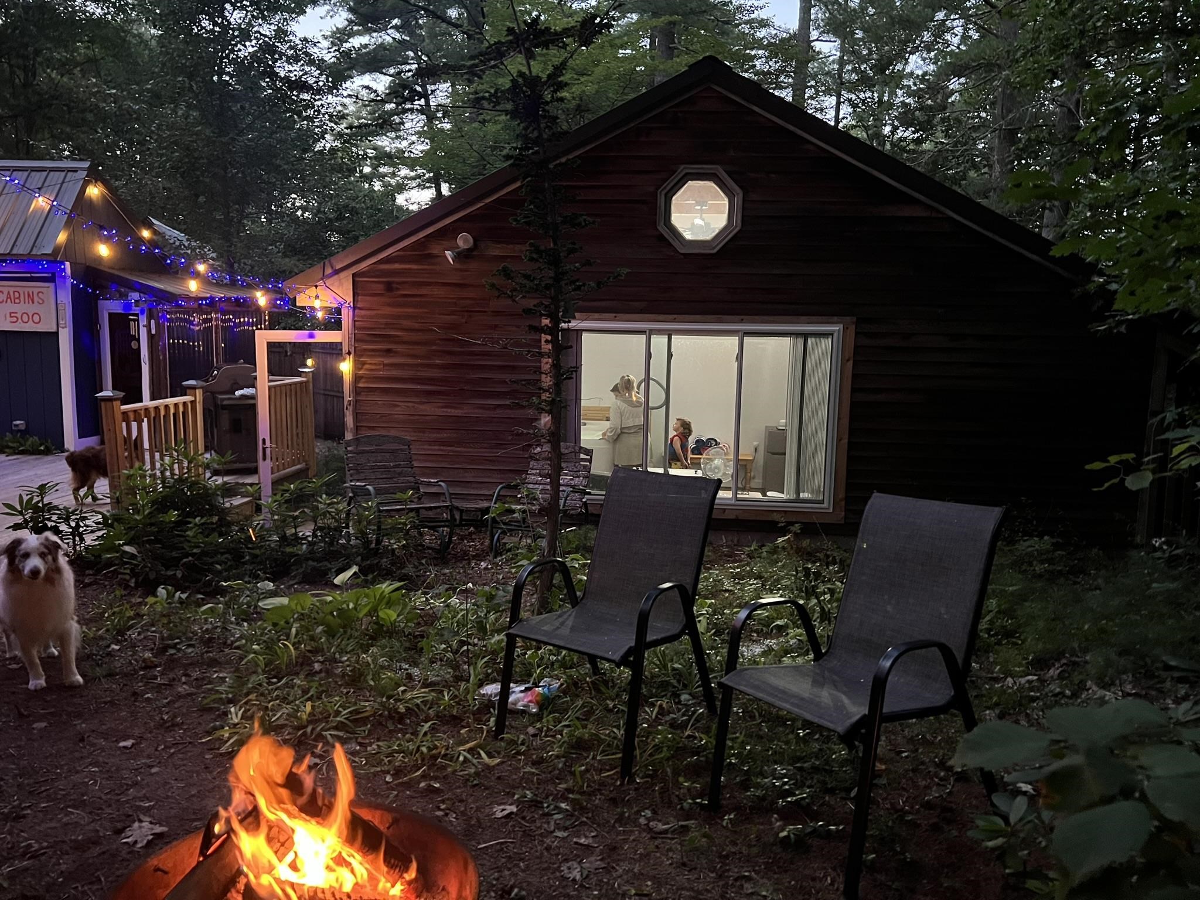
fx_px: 901
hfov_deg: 67.3
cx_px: 600
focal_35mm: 26
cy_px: 450
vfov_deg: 53.1
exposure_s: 1/30
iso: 800
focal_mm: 5.7
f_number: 1.5
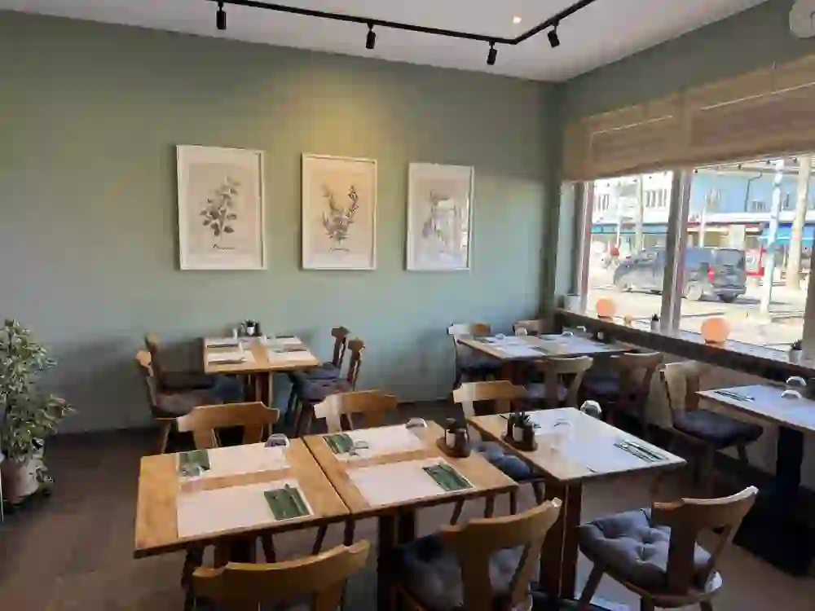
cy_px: 306
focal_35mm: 24
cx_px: 408
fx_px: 565
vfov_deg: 56.8
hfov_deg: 71.6
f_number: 1.78
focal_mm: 6.76
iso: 64
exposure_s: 1/100
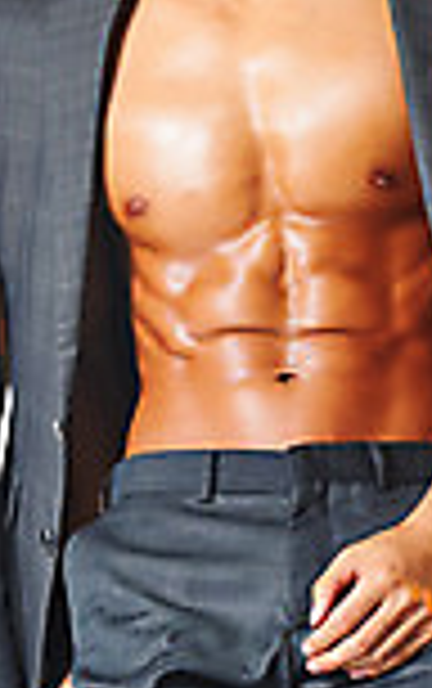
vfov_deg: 5.8
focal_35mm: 359
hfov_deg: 3.7
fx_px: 6744
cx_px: 263
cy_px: 103
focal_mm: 135
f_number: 11
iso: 100
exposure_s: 1/125
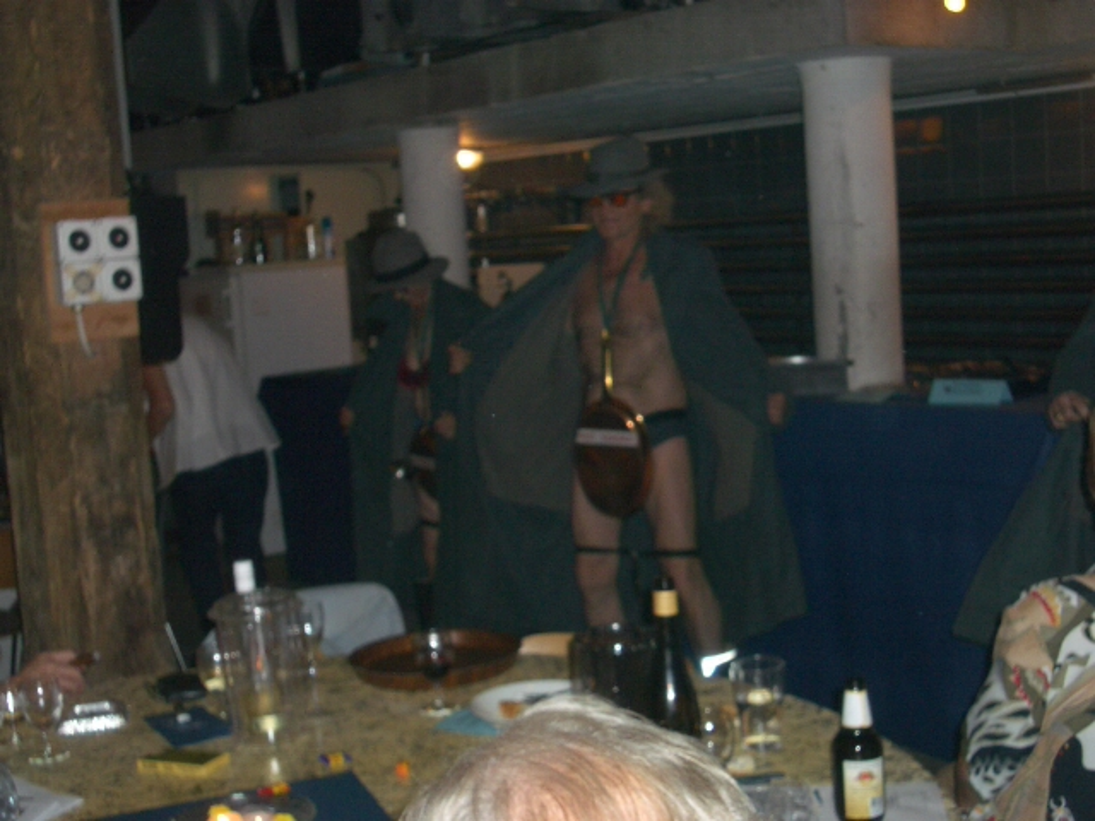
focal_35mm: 49
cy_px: 410
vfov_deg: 29.7
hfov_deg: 38.9
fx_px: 1550
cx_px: 548
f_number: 3.1
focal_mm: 8.2
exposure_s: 1/60
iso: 100
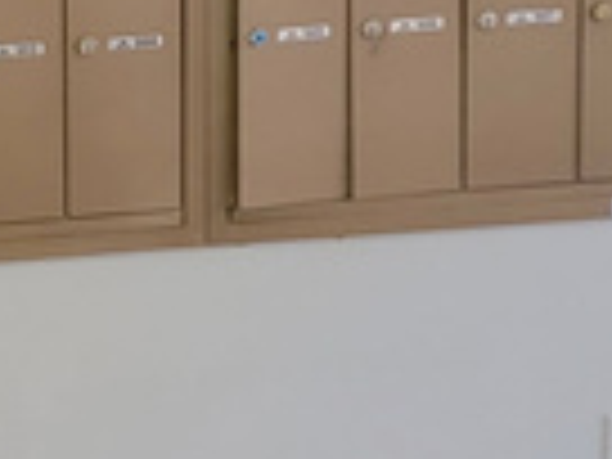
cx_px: -459
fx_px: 3200
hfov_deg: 10.3
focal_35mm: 181
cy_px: 18
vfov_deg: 8.2
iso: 320
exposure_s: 1/120
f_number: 1.8
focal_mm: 6.7
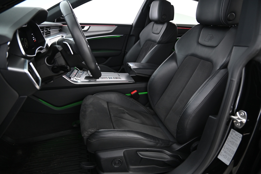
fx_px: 174
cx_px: 130
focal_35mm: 24
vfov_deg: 53.1
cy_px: 87
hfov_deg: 73.8
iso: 2000
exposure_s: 1/15
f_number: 4
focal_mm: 24
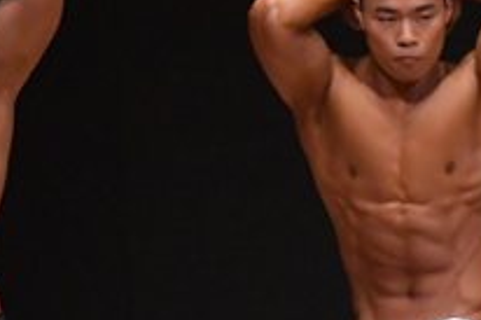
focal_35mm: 1018
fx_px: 13590
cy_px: 390
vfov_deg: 1.3
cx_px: 853
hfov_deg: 2.0
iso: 6400
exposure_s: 1/400
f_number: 5.6
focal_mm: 180
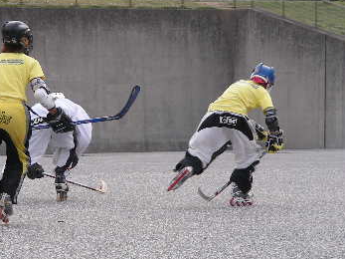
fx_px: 2720
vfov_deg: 5.4
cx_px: 73
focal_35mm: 273
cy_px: 123
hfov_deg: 7.2
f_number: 3.5
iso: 50
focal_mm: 24.7
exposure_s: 1/153
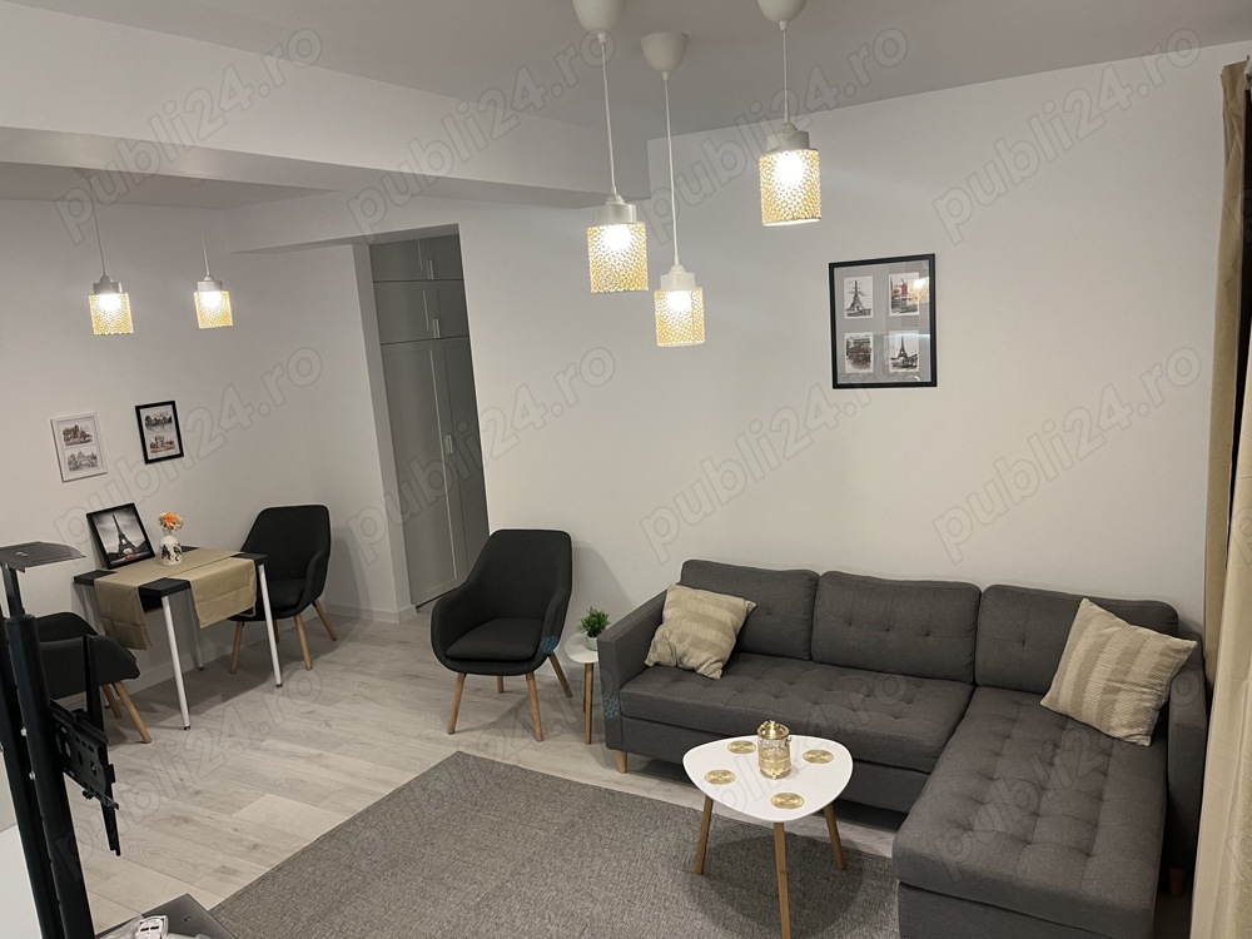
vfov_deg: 53.1
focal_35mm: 26
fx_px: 940
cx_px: 626
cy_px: 470
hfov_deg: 67.3
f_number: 1.6
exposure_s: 1/50
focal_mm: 5.1
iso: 100
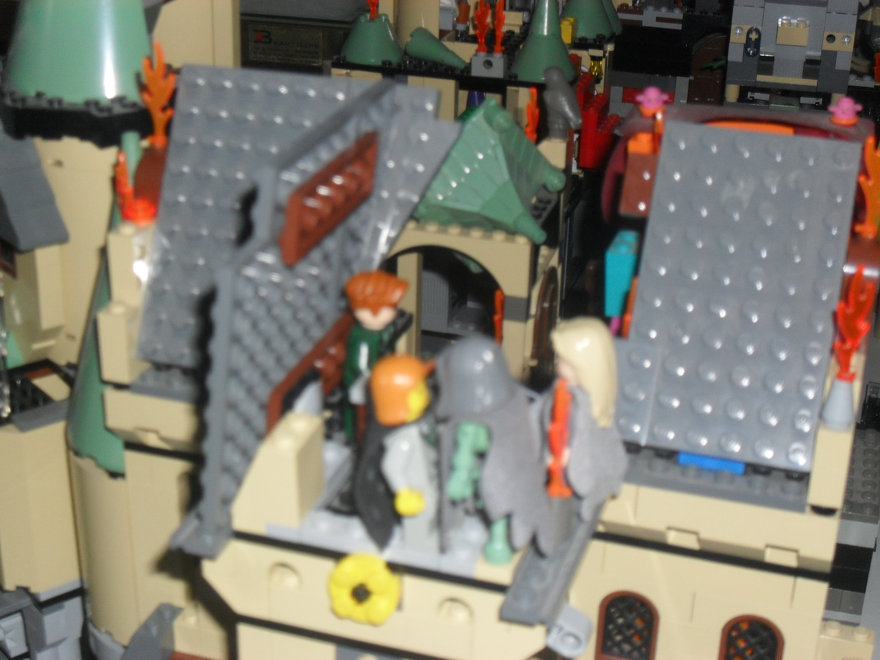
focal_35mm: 57
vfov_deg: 25.7
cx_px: 440
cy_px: 330
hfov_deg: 33.8
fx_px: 1449
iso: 200
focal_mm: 10.1
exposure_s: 1/60
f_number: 4.3
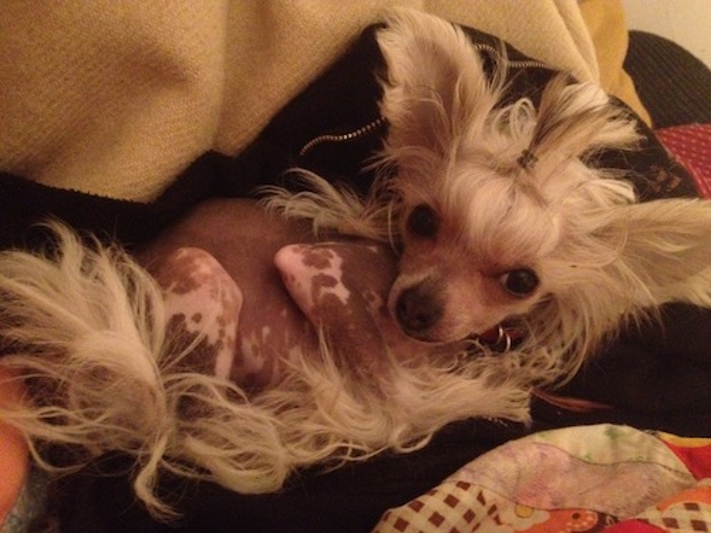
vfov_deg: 40.7
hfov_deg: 52.6
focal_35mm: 35
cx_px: 356
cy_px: 266
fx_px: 719
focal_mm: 4.28
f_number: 2.4
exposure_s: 1/15
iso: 800
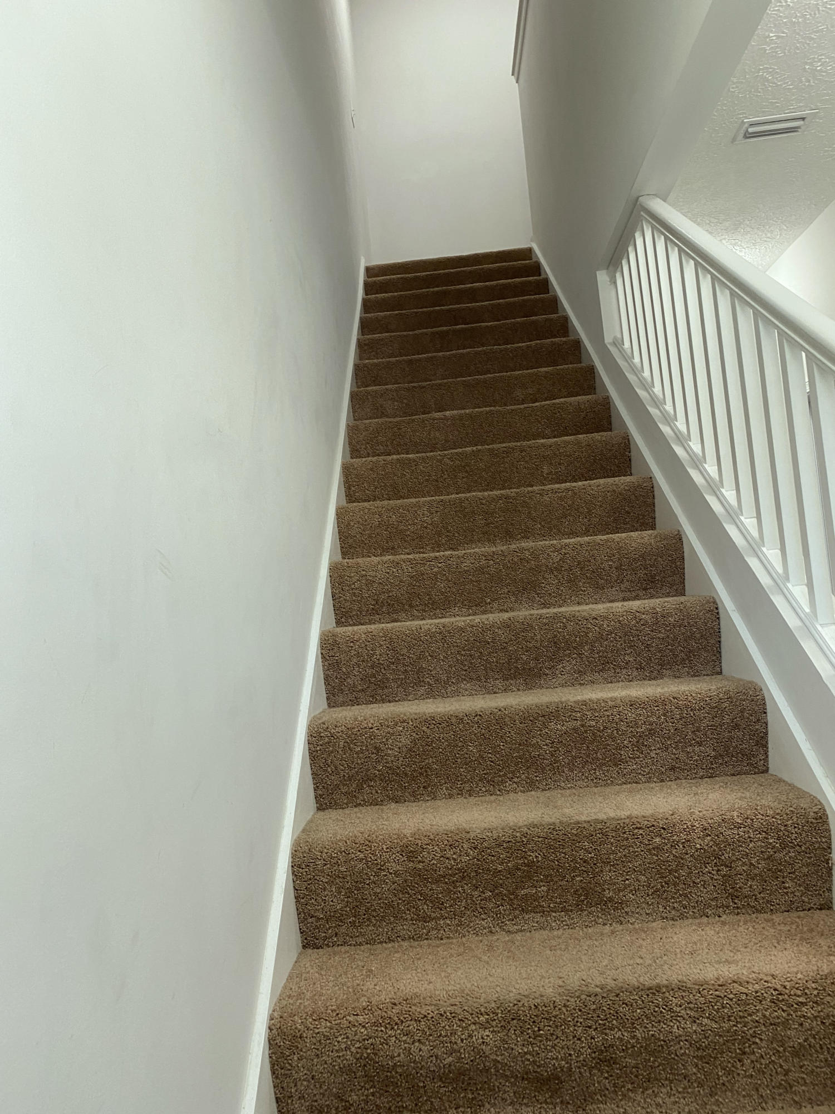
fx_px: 836
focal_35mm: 26
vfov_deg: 67.3
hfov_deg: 53.1
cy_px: 557
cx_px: 418
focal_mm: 4.25
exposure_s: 1/60
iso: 125
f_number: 1.8
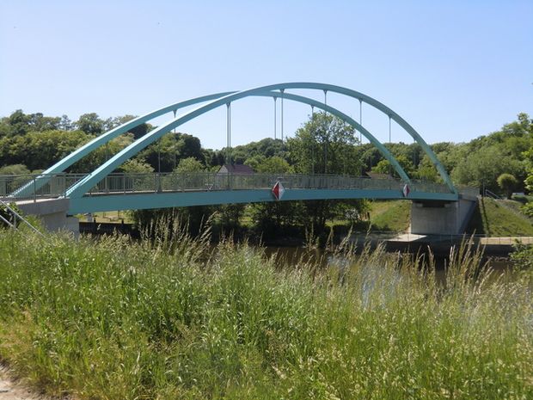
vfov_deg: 41.8
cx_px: 266
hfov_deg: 54.0
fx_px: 524
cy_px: 200
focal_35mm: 34
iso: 64
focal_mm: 6.1
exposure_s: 1/500
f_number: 3.6
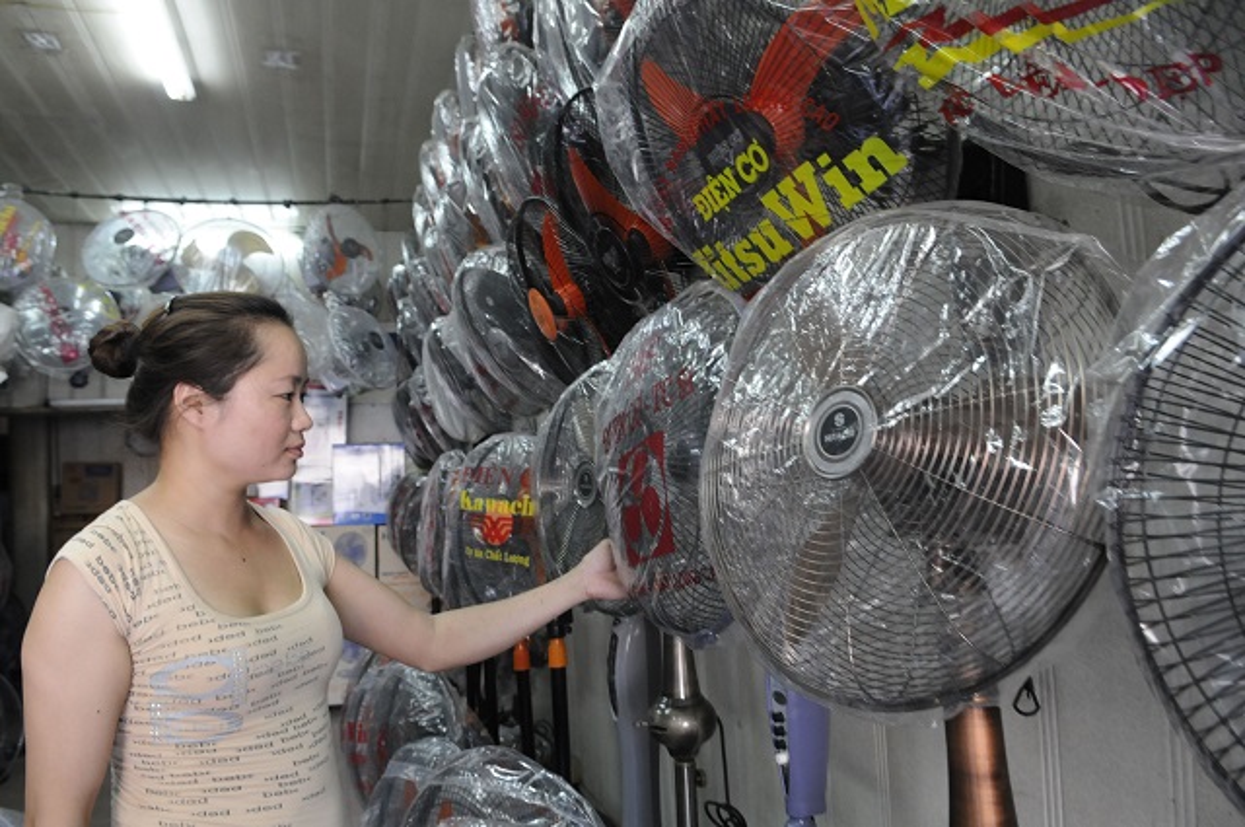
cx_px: 622
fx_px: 881
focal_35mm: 26
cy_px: 414
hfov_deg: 70.5
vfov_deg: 50.3
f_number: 4.5
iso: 1000
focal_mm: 17
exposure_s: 1/40
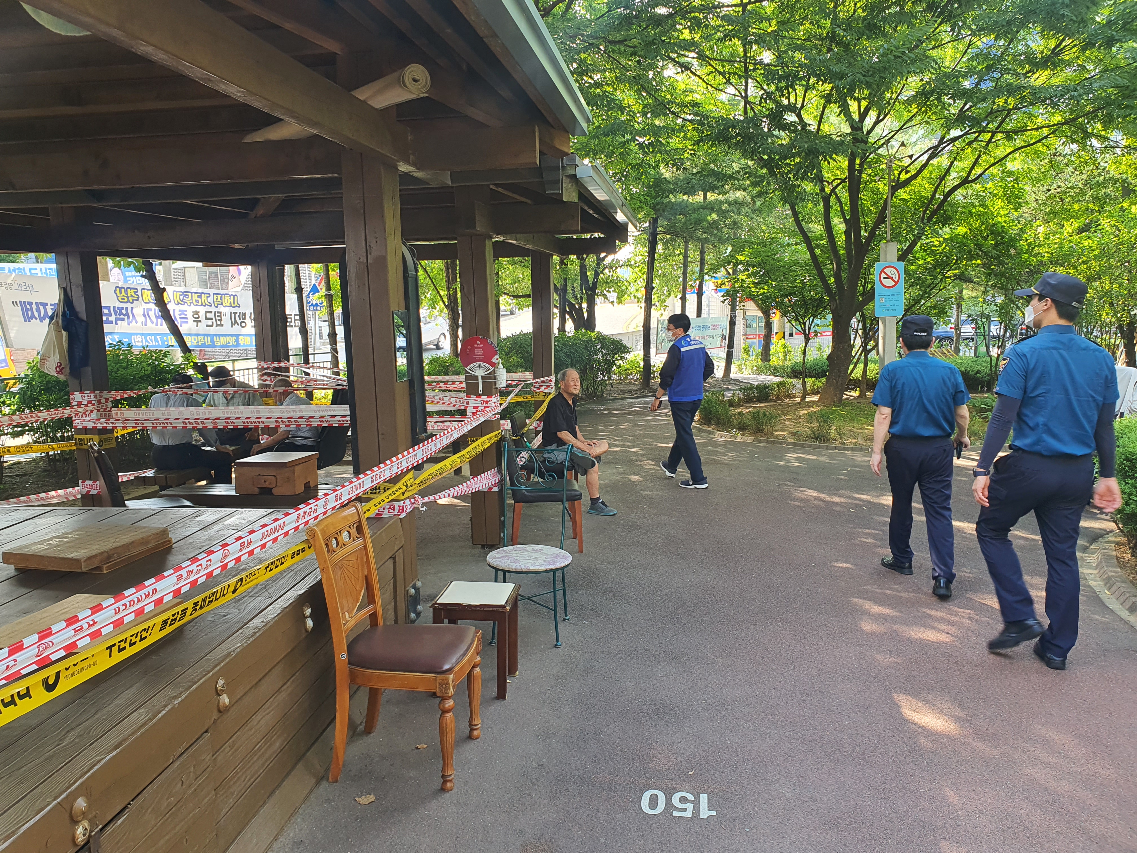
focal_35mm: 26
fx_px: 854
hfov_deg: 67.3
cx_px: 568
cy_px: 426
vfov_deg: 53.1
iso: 50
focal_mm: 4.3
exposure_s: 1/100
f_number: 2.4
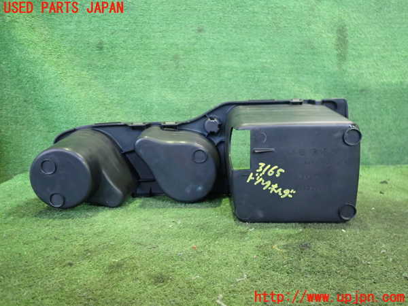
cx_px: 204
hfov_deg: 60.0
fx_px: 354
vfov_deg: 46.8
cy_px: 153
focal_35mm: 30
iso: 800
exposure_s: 1/25
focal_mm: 5.4
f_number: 2.3
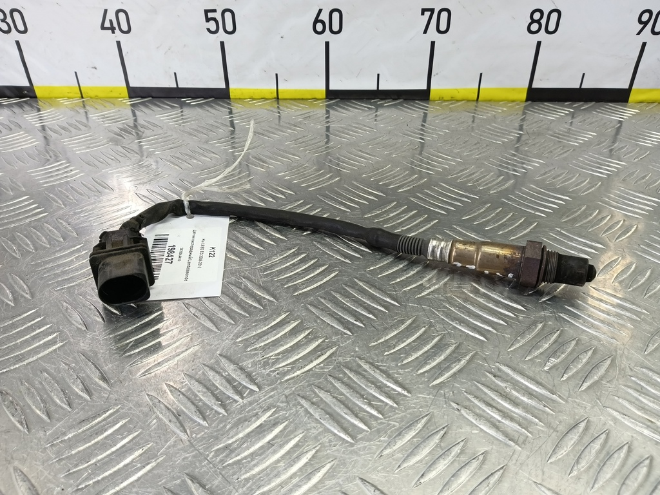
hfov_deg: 73.9
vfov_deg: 58.9
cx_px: 330
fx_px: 439
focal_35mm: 23
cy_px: 248
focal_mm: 4.11
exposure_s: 1/50
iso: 134
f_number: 1.6
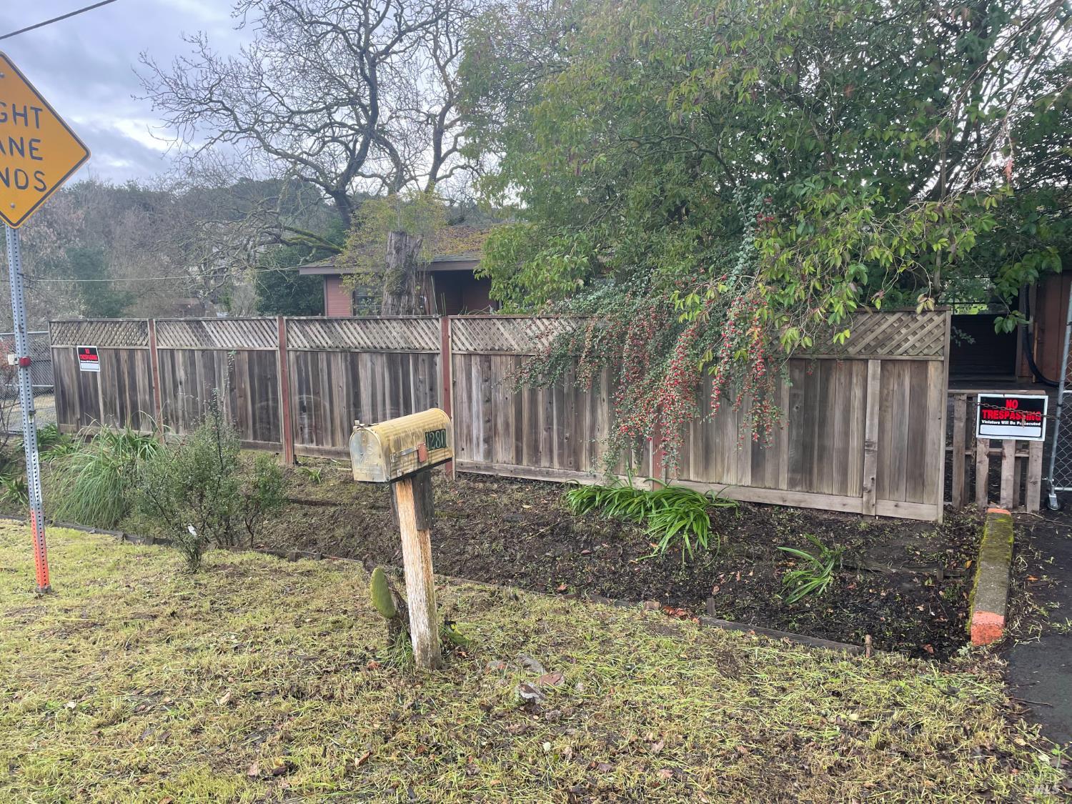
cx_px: 536
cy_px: 402
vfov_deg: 53.1
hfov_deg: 67.3
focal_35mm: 26
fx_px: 805
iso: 32
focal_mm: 4.2
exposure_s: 1/369
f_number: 1.6
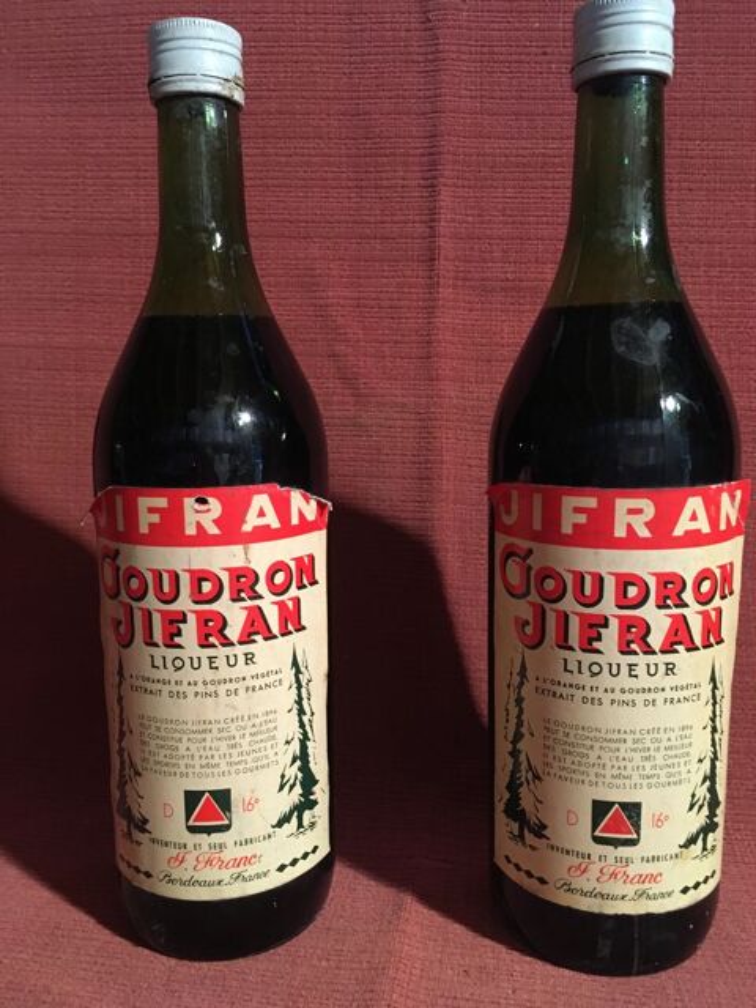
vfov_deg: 61.7
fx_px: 844
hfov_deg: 48.2
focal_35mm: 29
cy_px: 504
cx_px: 378
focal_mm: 4.15
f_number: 2.2
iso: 250
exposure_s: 1/33
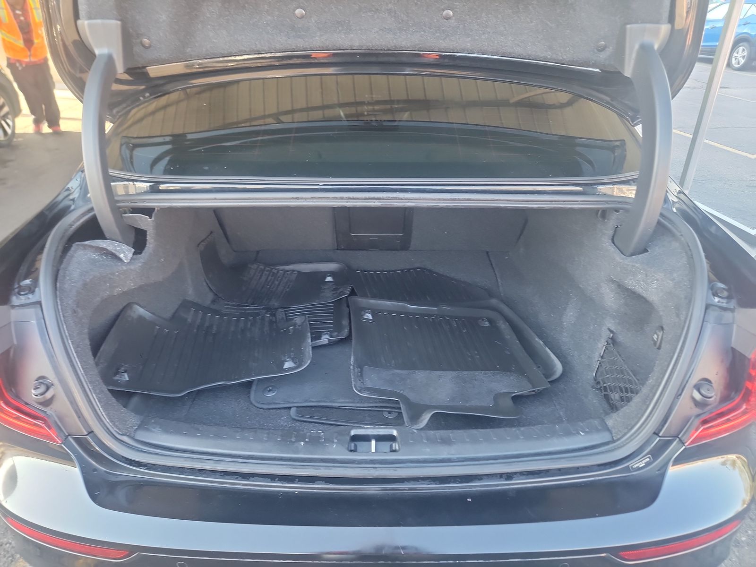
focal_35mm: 24
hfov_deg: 71.6
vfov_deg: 56.8
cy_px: 284
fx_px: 524
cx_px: 378
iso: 339
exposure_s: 1/59
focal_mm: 6.7
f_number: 1.8
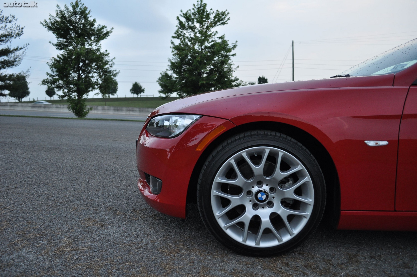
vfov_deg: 43.5
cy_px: 138
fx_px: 347
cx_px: 208
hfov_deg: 62.0
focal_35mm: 30
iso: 450
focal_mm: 20
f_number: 4
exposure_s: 1/60
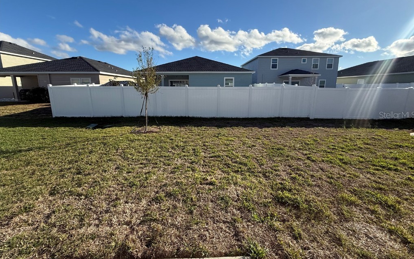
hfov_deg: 101.5
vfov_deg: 74.5
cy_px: 115
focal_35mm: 15
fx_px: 169
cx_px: 208
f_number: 2.2
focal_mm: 2.22
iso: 80
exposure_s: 1/1961
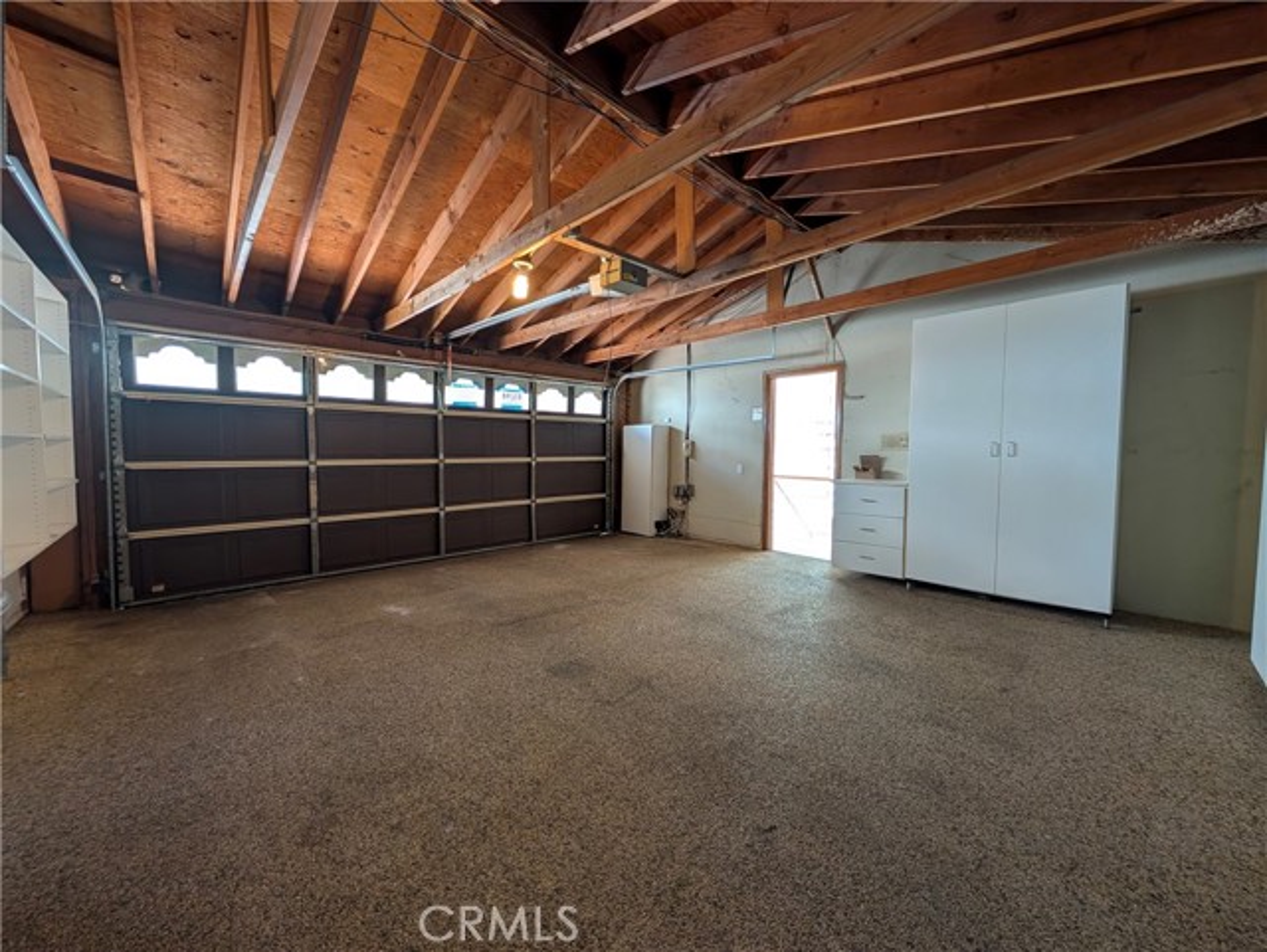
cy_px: 476
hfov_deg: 110.5
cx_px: 634
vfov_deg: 94.6
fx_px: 440
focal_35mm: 12
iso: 54
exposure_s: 1/30
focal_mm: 2.02
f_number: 1.7
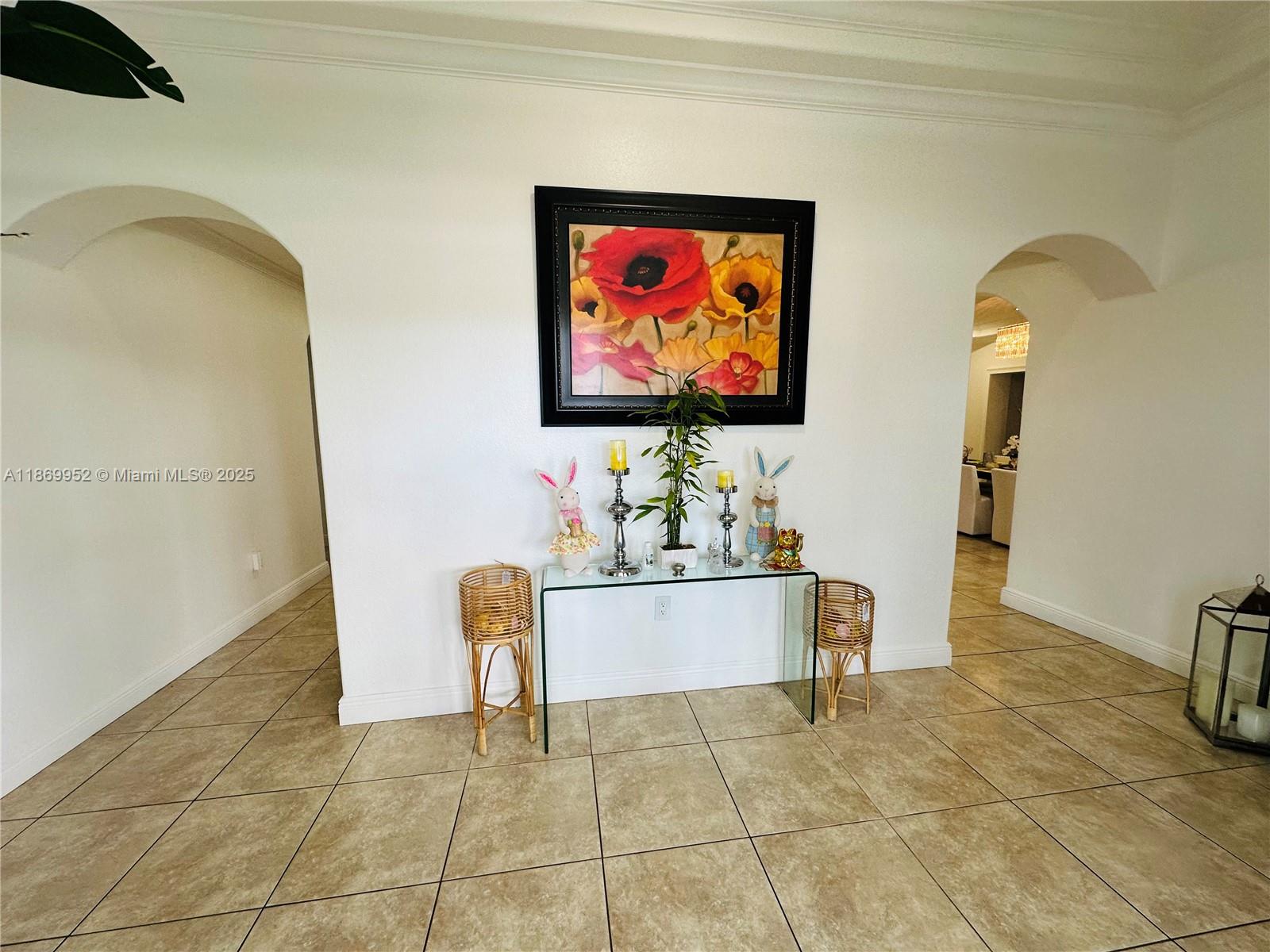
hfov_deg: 102.1
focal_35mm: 14
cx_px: 635
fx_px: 514
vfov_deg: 85.7
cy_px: 476
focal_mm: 2.22
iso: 125
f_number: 2.2
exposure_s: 1/120
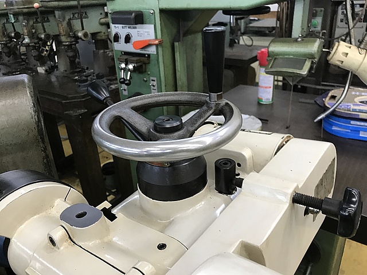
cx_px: 184
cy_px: 138
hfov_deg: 63.4
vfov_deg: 49.7
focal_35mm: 28
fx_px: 297
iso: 40
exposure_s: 1/20
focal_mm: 3.99
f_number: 1.8
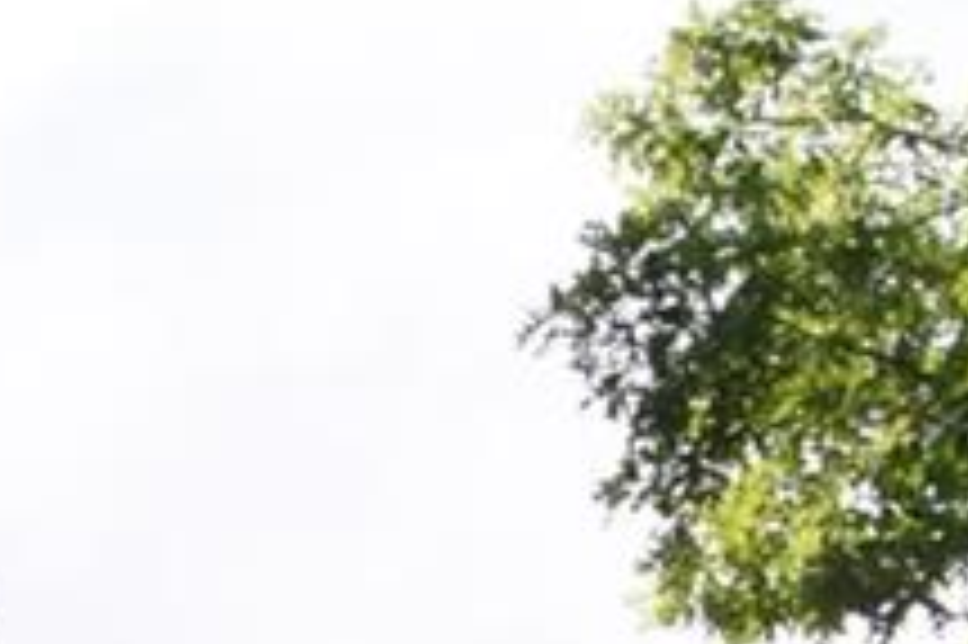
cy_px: 1495
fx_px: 3842
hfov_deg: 13.7
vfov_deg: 8.8
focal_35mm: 143
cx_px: -356
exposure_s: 1/80
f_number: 10
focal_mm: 20
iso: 100
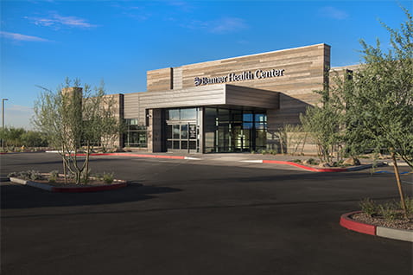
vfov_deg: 36.8
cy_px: 138
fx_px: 413
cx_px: 206
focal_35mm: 36
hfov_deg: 53.2
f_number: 8
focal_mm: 36
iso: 100
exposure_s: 1/160
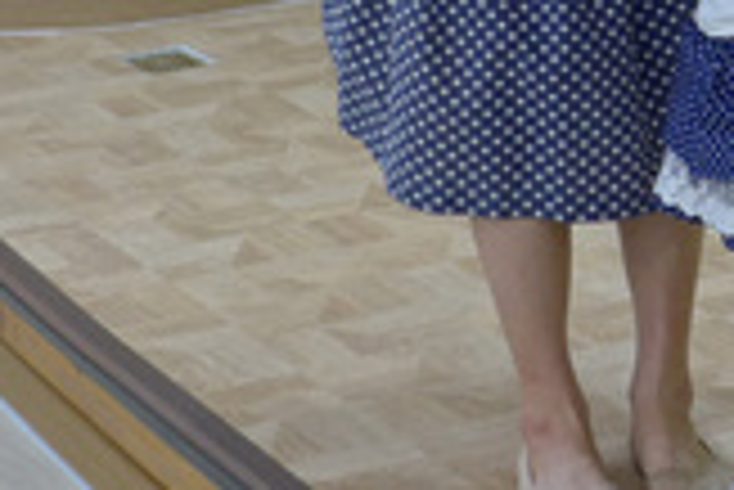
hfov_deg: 12.4
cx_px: 748
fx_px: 3326
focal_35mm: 163
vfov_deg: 8.2
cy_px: -324
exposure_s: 1/80
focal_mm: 7.9
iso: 125
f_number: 1.7
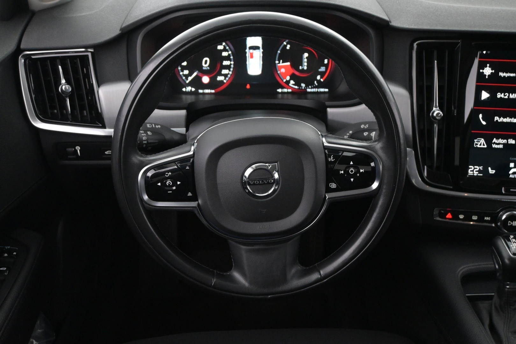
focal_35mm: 41
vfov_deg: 32.4
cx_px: 258
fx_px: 591
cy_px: 172
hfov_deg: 47.2
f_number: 4.5
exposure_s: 1/40
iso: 4500
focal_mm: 27.5
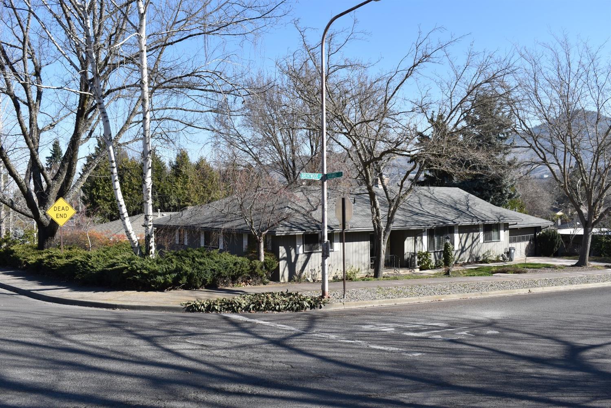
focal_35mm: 36
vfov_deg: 36.9
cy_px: 204
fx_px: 611
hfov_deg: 53.1
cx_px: 306
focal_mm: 24
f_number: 8
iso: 100
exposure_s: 1/200
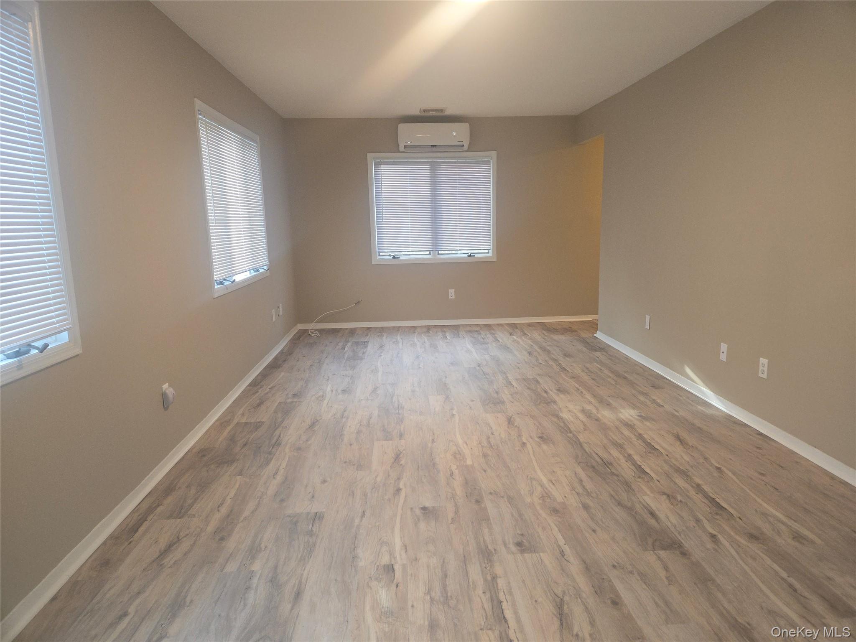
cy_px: 321
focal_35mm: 23
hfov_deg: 73.9
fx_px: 569
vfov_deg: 58.9
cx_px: 428
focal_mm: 5.4
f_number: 1.8
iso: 125
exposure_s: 1/40
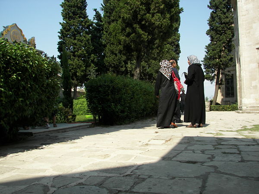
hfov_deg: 51.4
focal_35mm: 36
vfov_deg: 39.7
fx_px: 269
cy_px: 97
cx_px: 130
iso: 50
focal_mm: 6
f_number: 2.8
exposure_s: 1/800
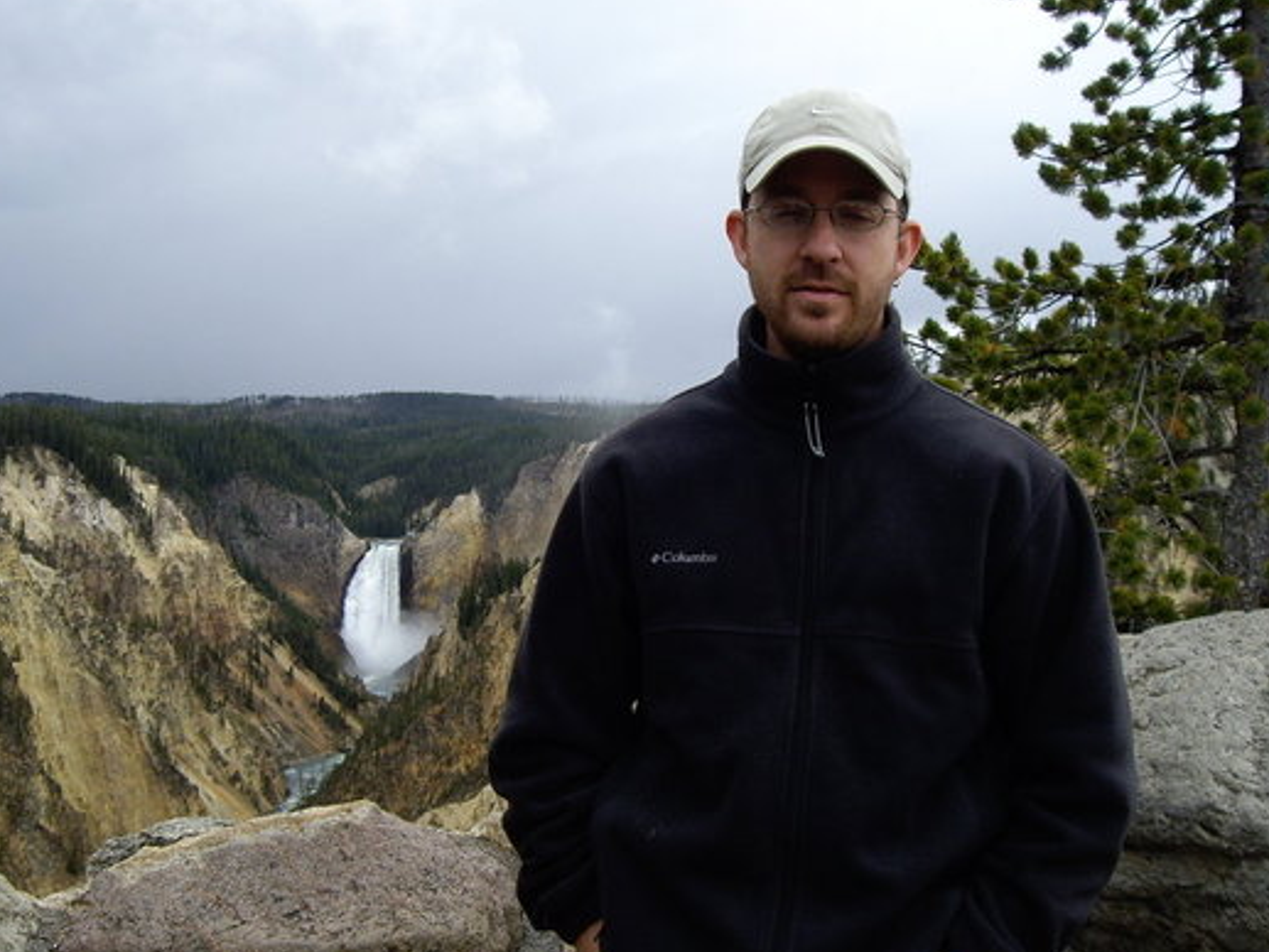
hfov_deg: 40.4
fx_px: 1723
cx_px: 616
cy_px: 478
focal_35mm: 47
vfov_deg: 30.9
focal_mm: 6.2
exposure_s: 1/125
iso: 50
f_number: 4.3
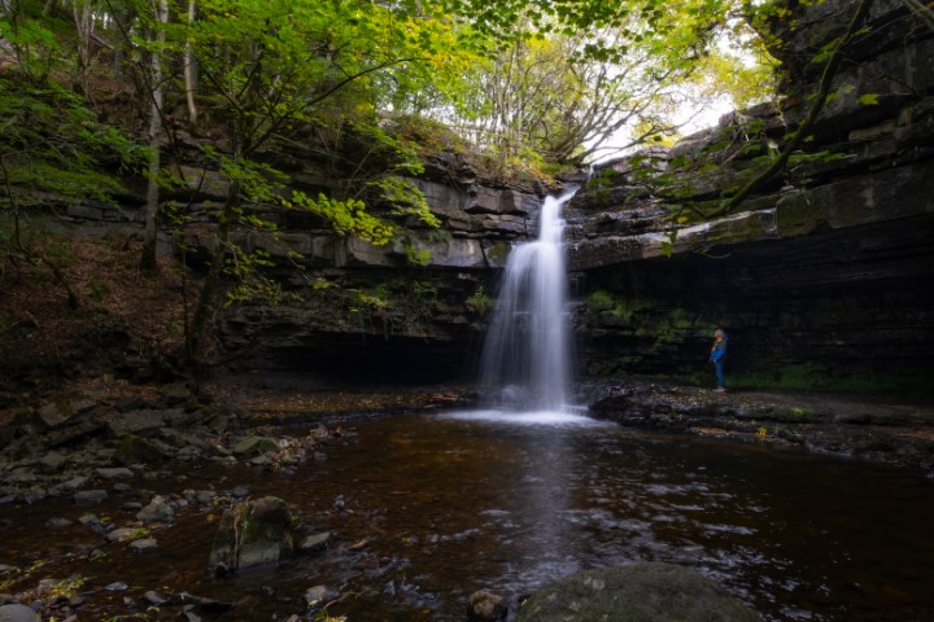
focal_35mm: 21
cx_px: 467
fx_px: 545
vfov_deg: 59.5
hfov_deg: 81.2
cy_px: 311
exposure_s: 1/2
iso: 160
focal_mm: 13.8
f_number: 16
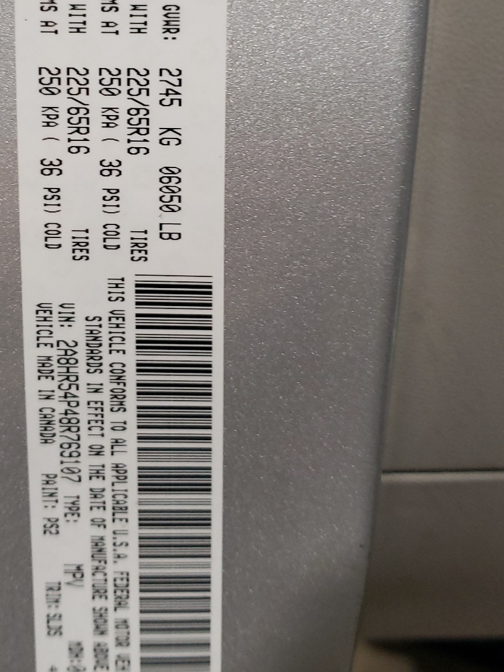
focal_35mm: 51
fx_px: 989
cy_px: 172
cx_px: 158
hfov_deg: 28.3
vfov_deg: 36.6
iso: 144
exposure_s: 1/60.2
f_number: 1.5
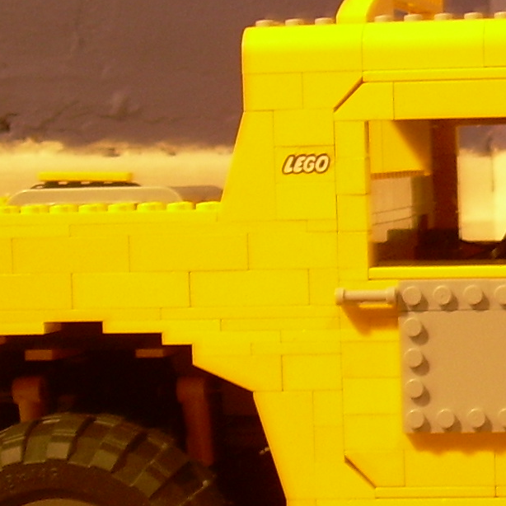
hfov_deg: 11.9
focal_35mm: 144
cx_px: 586
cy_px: 292
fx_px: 2381
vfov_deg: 12.1
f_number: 2.9
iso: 100
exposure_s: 1/2
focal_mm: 7.2
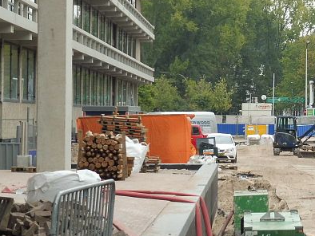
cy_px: 74
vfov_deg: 9.2
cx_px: 330
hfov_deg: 12.1
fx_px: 1466
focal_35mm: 161
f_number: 4.8
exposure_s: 1/80
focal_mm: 11
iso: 100
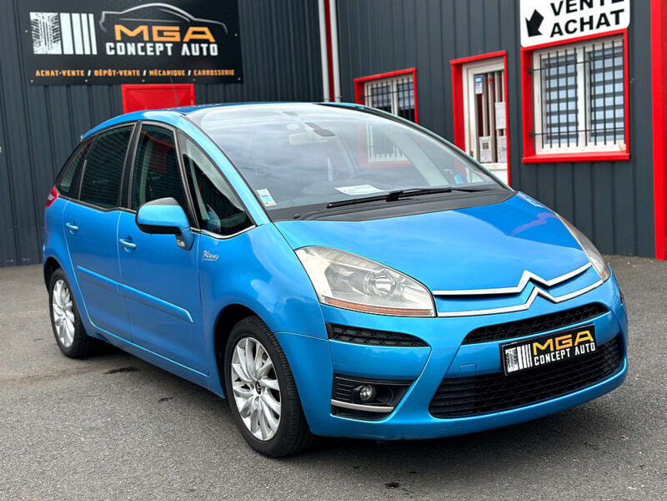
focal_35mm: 48
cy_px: 250
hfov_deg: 39.7
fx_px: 925
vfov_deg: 30.3
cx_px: 334
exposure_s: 1/4184
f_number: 1.78
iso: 100
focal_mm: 6.86
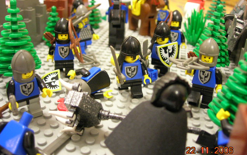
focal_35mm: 41
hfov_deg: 48.2
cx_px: 124
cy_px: 75
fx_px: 276
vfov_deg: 31.2
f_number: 2.8
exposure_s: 1/3.4
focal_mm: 7.8
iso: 159
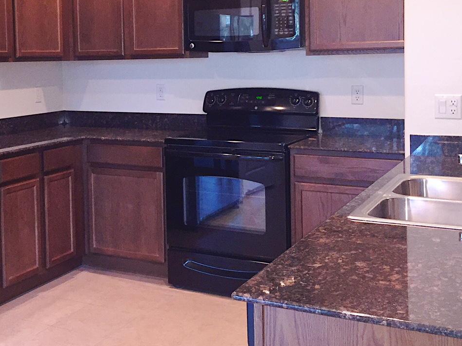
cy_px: 94
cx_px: 156
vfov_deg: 28.7
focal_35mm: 50
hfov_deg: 37.8
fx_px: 667
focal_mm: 4.15
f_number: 2.2
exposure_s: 1/16
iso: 160
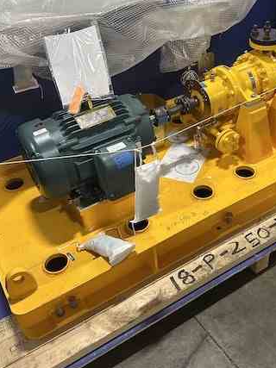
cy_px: 164
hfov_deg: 36.7
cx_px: 163
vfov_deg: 47.8
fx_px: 415
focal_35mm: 39
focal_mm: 5.7
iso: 200
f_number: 1.5
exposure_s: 1/60
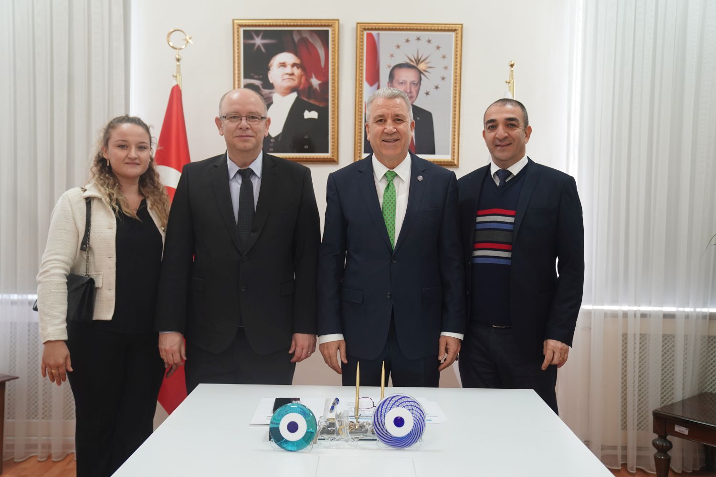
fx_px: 736
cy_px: 238
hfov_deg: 51.9
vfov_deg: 35.9
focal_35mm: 37
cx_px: 358
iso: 1000
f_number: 3.2
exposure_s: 1/100
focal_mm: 37
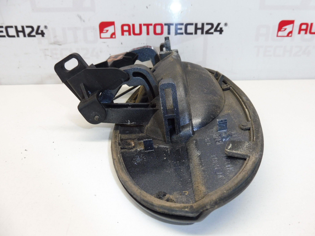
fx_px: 227
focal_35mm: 25
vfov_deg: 54.9
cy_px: 118
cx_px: 158
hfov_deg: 69.4
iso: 200
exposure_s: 1/60
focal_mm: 4.4
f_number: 4
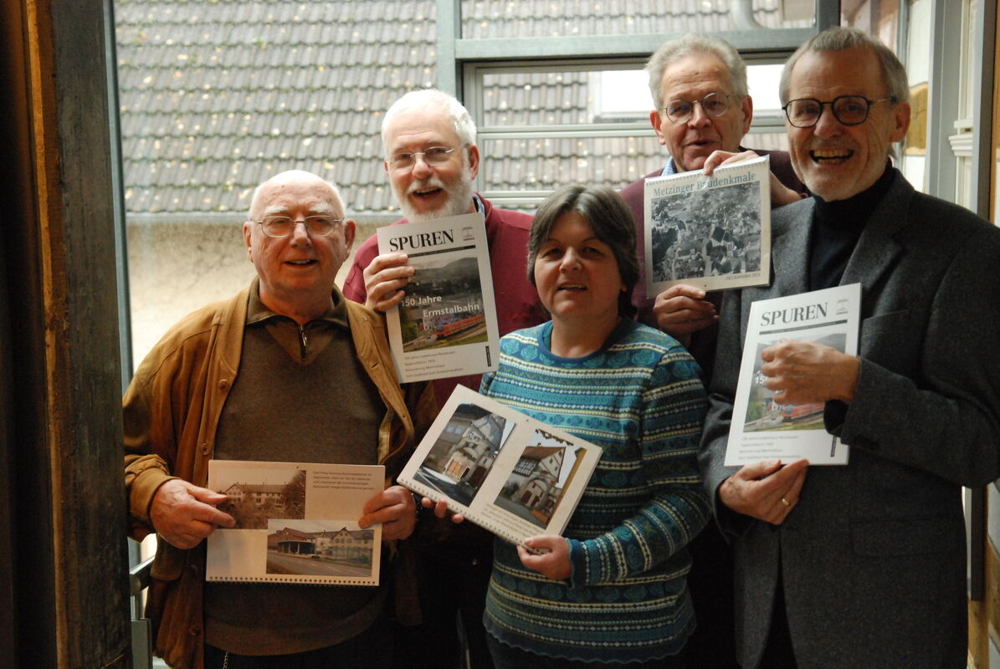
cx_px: 500
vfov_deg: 23.8
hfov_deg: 35.0
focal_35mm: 57
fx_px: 1585
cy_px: 334
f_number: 4.5
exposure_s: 1/80
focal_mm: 38
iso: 1600
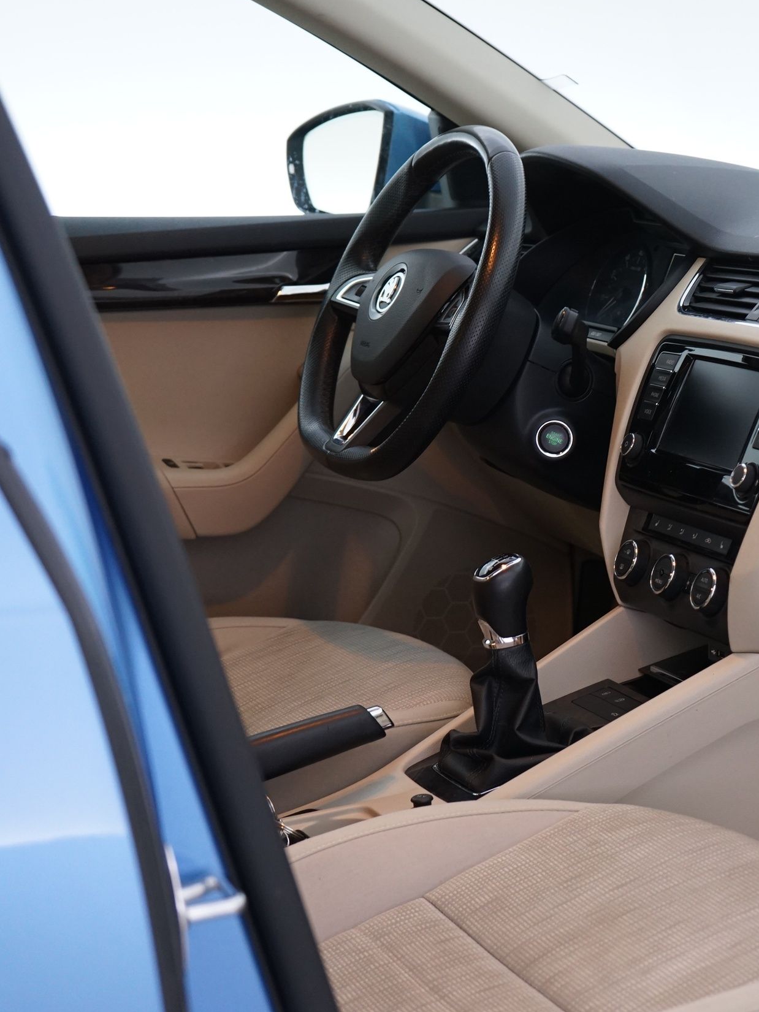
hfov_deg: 18.0
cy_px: 503
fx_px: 2339
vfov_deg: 24.4
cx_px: 757
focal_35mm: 80
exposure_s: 1/10
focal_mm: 55
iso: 1250
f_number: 5
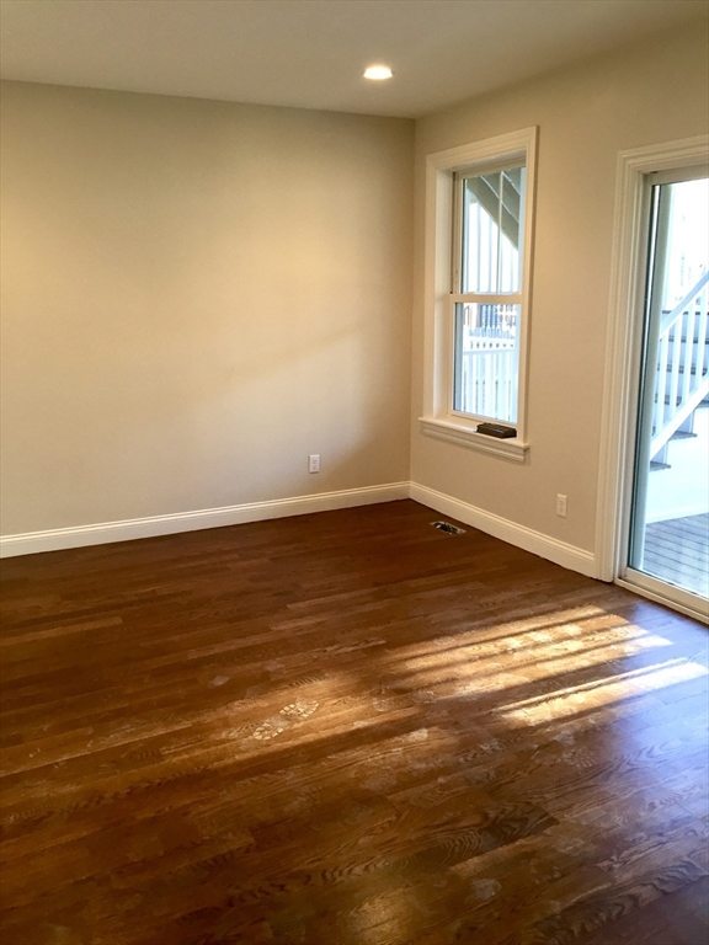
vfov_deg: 61.7
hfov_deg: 48.2
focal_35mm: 29
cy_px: 472
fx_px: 792
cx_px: 354
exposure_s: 1/30
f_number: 2.2
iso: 100
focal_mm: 4.15
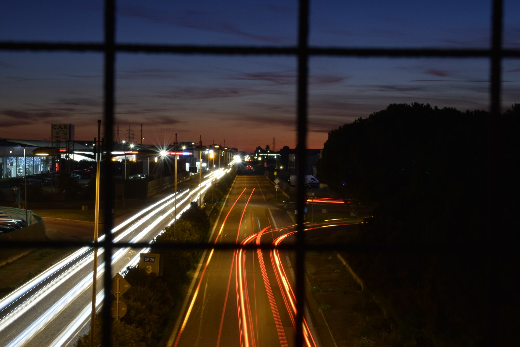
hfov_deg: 33.4
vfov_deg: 22.6
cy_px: 174
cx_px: 260
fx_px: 867
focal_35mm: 60
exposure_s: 10
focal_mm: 40
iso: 250
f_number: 29
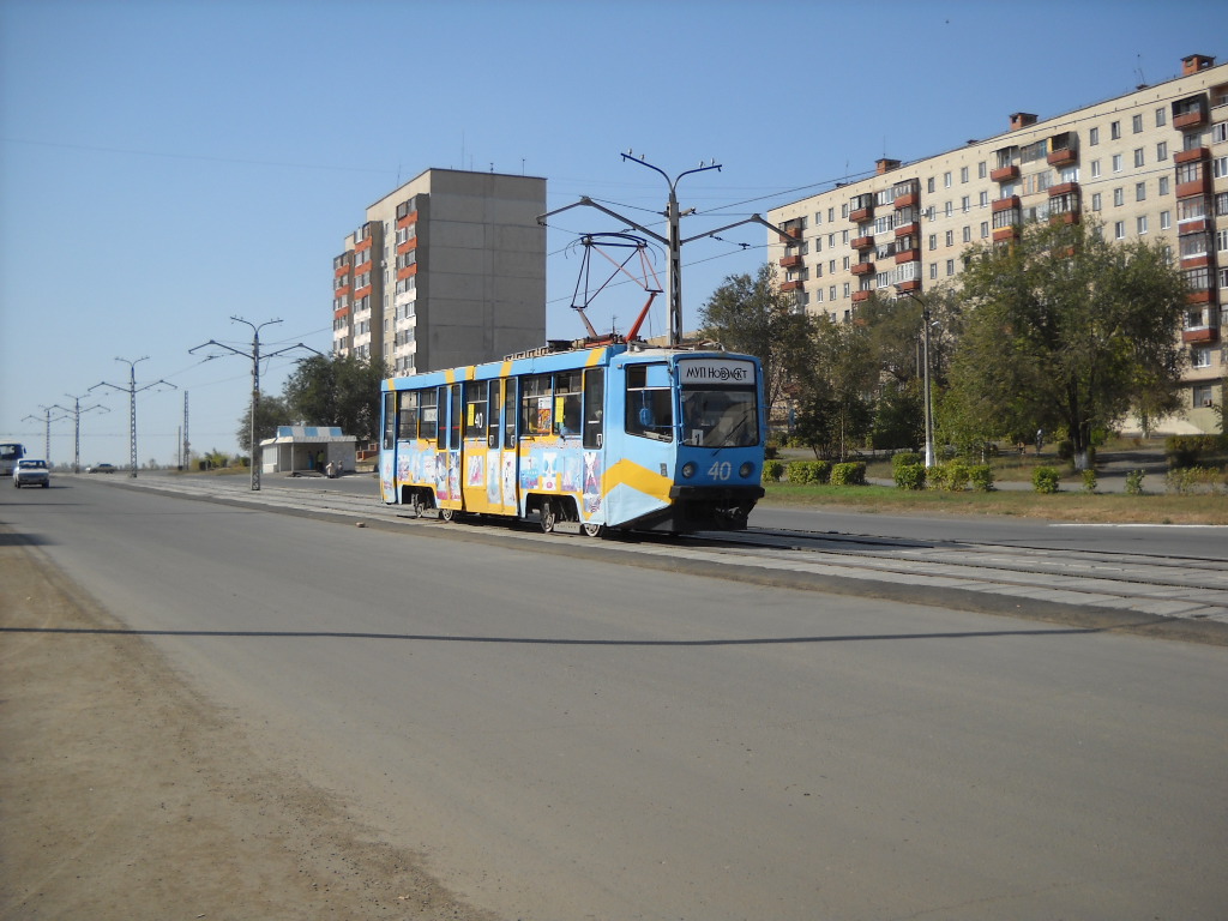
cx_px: 614
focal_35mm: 41
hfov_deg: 45.8
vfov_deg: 35.1
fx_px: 1454
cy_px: 460
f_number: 5.5
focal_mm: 6.72
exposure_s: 1/337
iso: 64
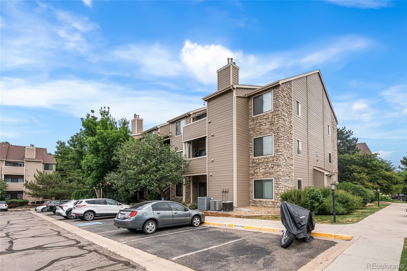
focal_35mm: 16
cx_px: 204
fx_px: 181
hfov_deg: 96.7
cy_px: 136
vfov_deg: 73.7
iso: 160
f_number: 8
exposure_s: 1/400
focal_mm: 16
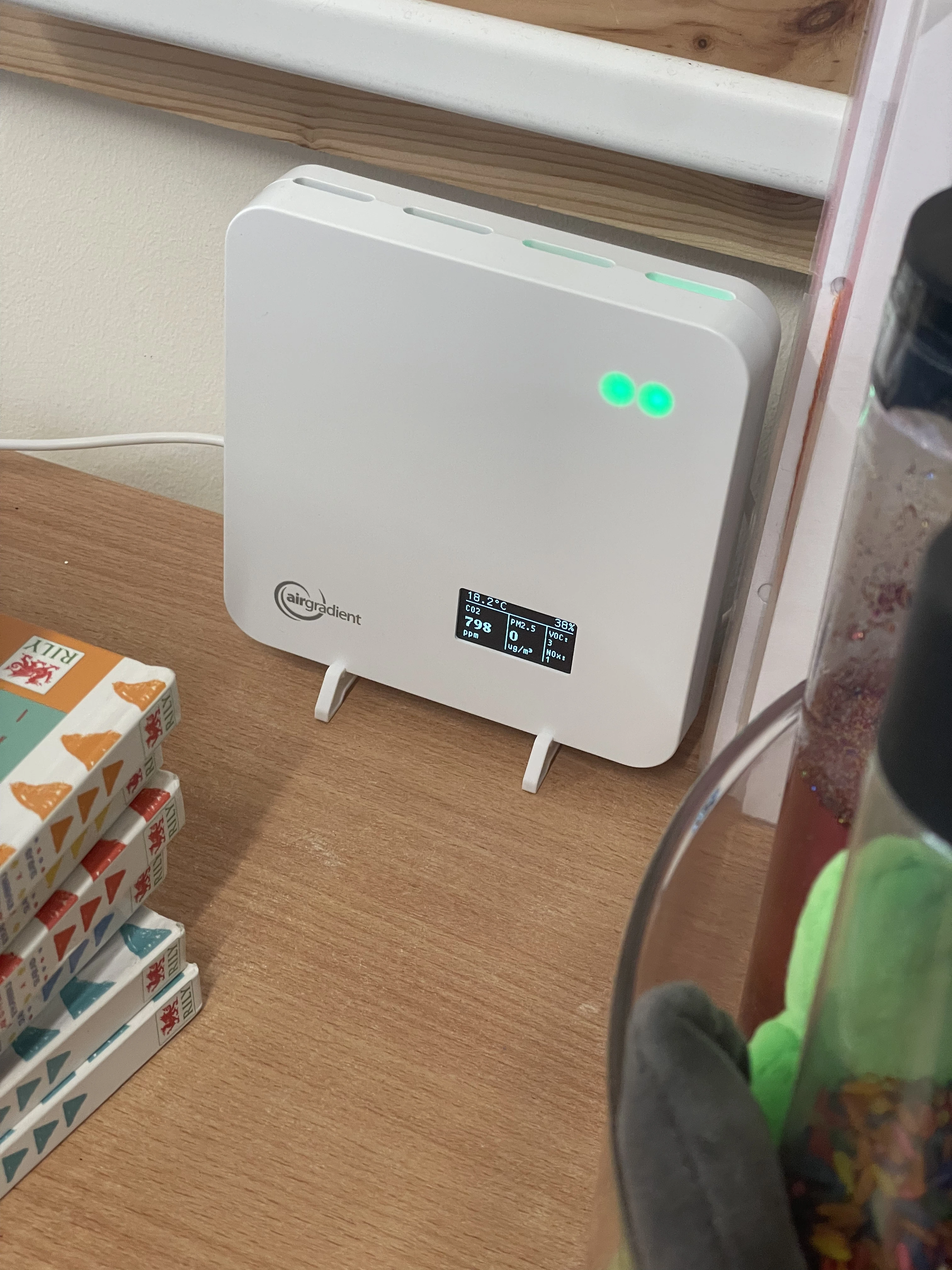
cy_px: 635
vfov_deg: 36.8
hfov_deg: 28.0
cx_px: 476
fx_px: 1907
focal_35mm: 52
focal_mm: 6
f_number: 2
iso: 160
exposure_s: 1/50
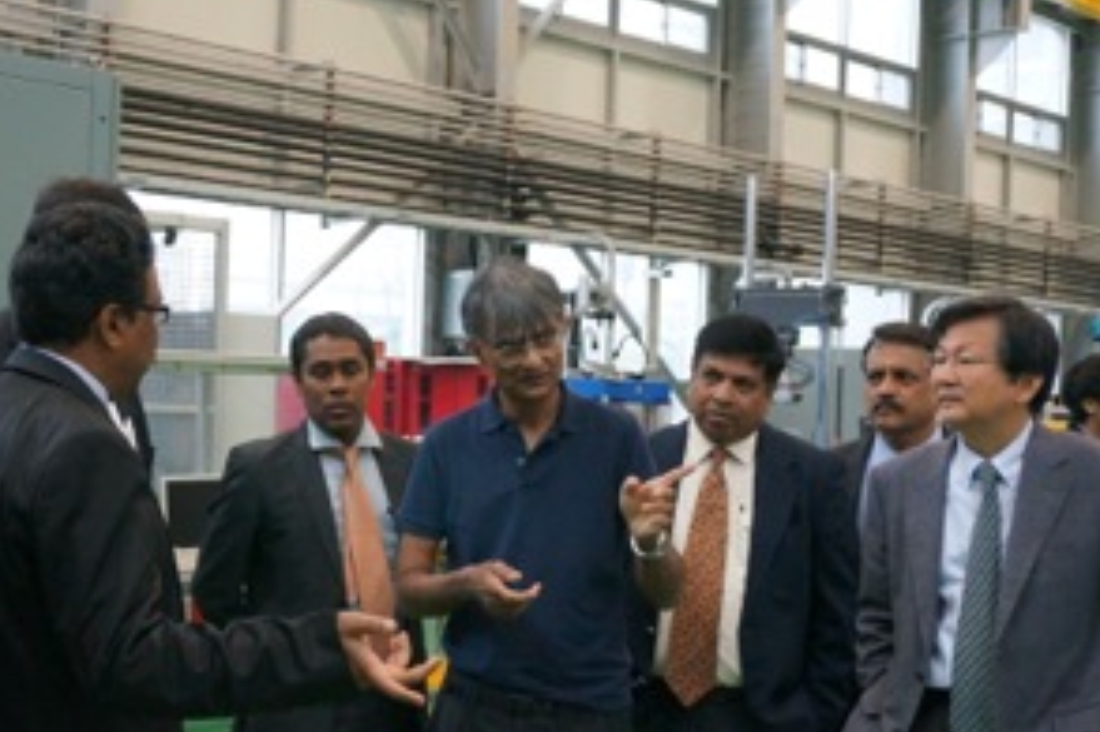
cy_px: 379
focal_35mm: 54
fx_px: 1649
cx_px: 428
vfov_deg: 25.0
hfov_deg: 36.7
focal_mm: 24
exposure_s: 1/125
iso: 3200
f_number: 4.5
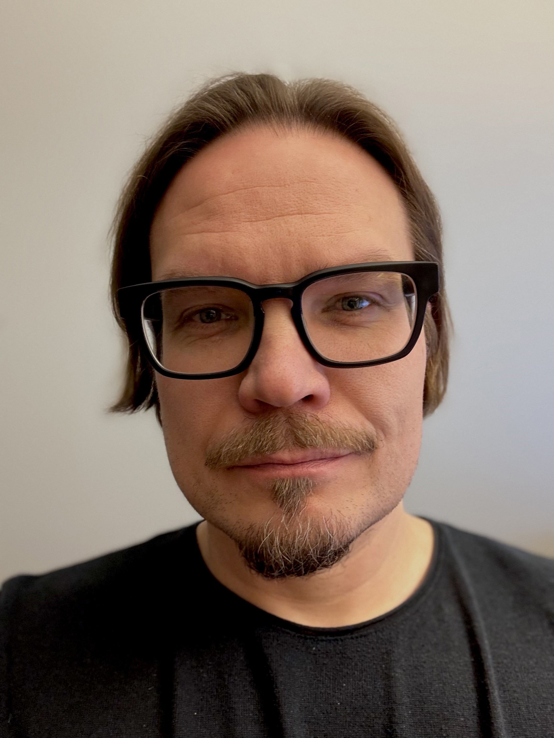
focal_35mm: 30
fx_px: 640
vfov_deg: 60.0
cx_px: 277
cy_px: 369
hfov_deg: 46.8
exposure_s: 1/50
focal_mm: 2.69
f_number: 1.9
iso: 250
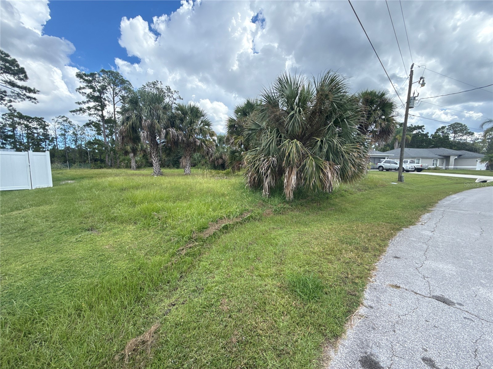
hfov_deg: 102.1
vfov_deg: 85.7
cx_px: 246
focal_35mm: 14
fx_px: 199
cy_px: 184
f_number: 2.2
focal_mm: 2.22
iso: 64
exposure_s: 1/596
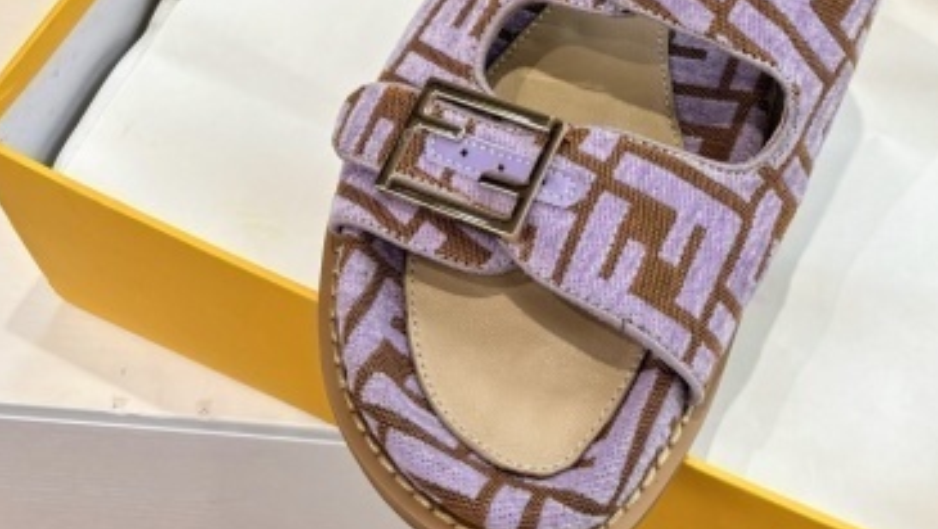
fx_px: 1543
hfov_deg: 33.1
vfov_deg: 18.3
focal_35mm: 62
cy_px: -128
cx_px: 720
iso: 40
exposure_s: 1/261
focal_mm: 5.96
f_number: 1.6
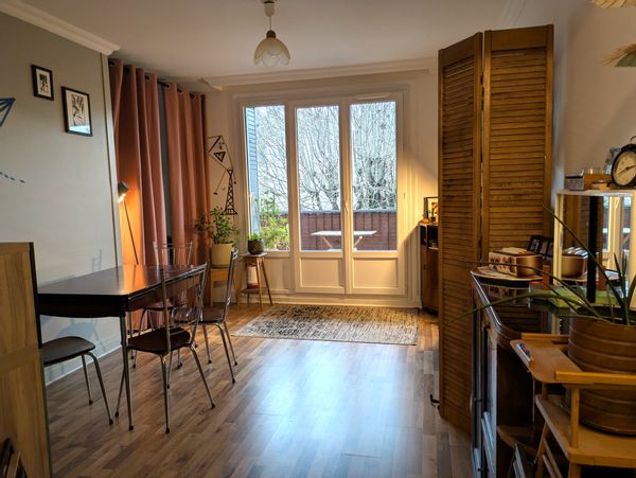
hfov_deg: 69.3
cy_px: 239
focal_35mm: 25
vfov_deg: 54.9
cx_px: 318
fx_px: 460
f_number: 1.89
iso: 106
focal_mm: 5.43
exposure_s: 1/25
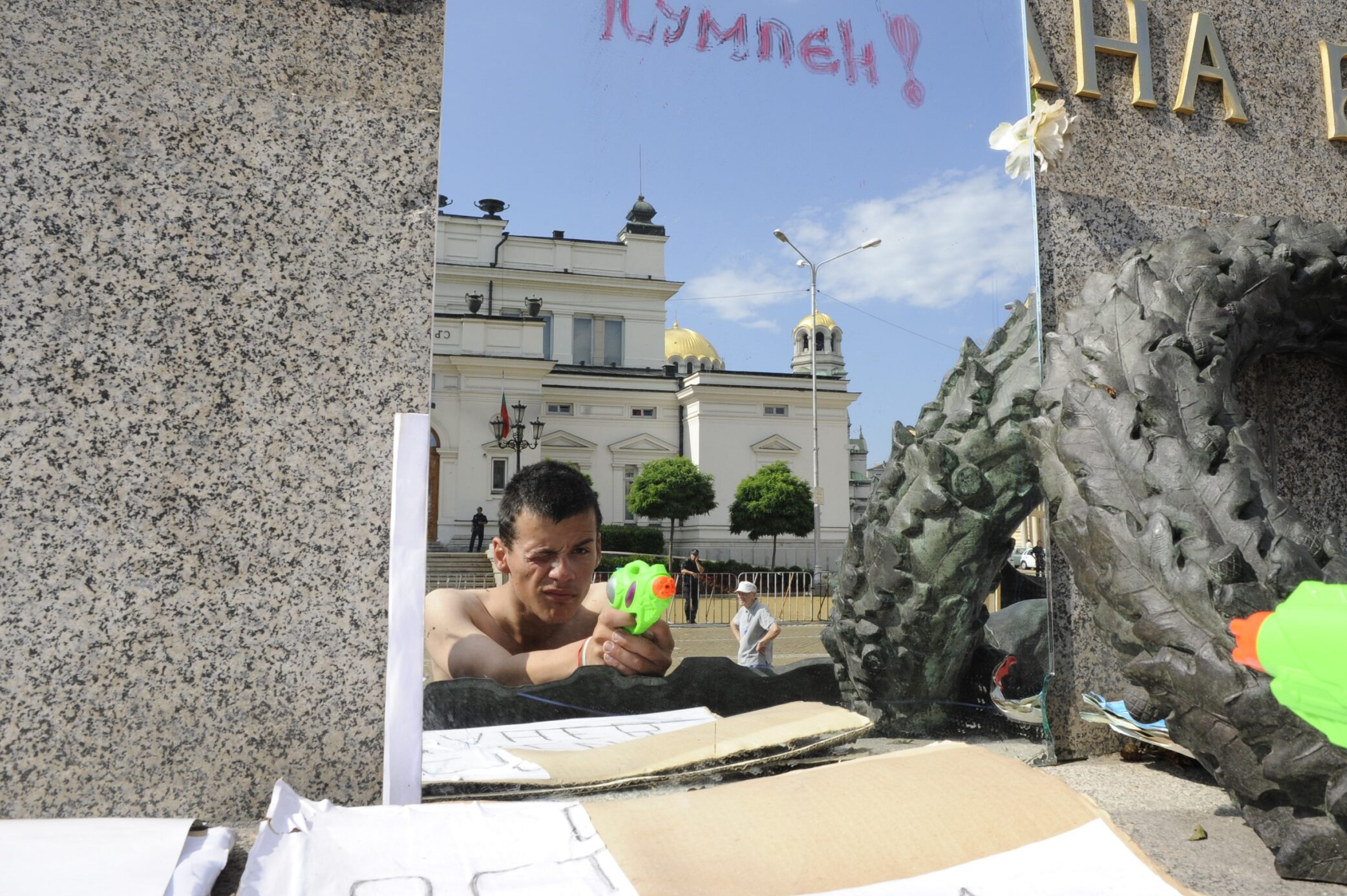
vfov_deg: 31.1
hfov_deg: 45.4
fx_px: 1608
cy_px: 388
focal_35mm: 43
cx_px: 755
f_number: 8
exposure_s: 1/250
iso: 400
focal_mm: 35
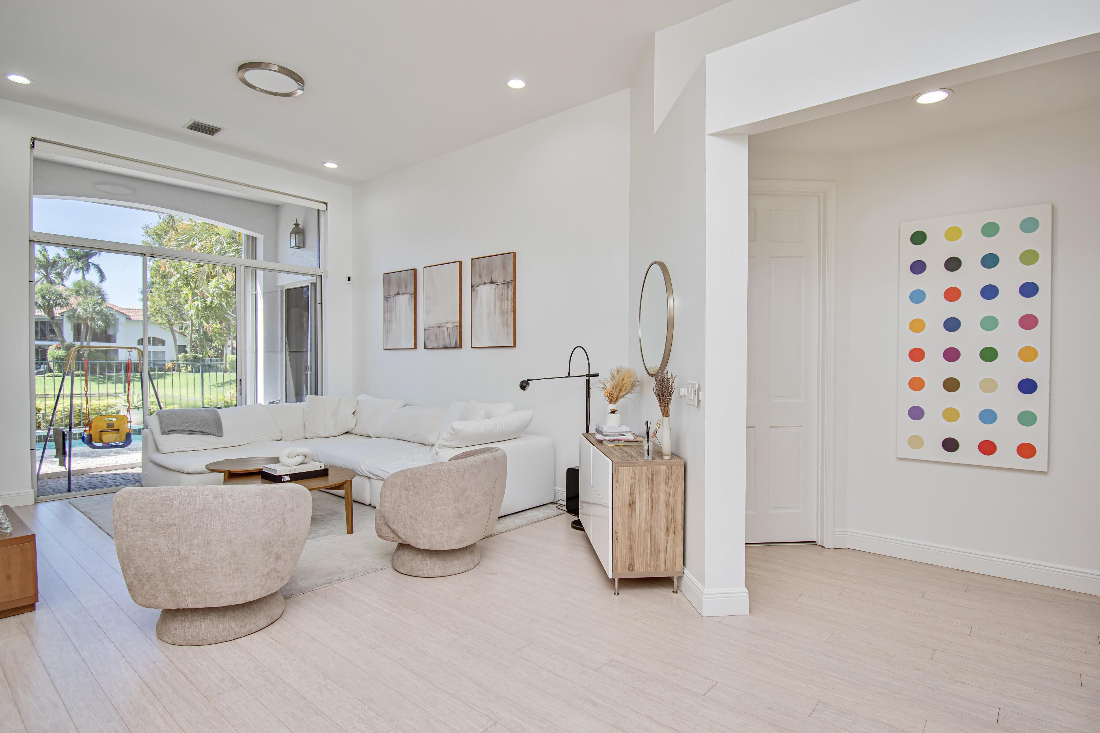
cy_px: 366
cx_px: 550
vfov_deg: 67.4
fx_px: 550
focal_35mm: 18
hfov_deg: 90.0
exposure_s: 1/125
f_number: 5.6
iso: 400
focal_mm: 12
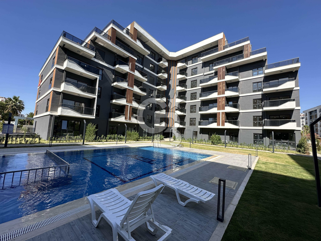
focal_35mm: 14
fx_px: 130
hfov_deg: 102.1
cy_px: 120
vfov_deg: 85.7
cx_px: 160
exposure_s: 1/1366
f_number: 2.2
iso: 40
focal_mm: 2.22
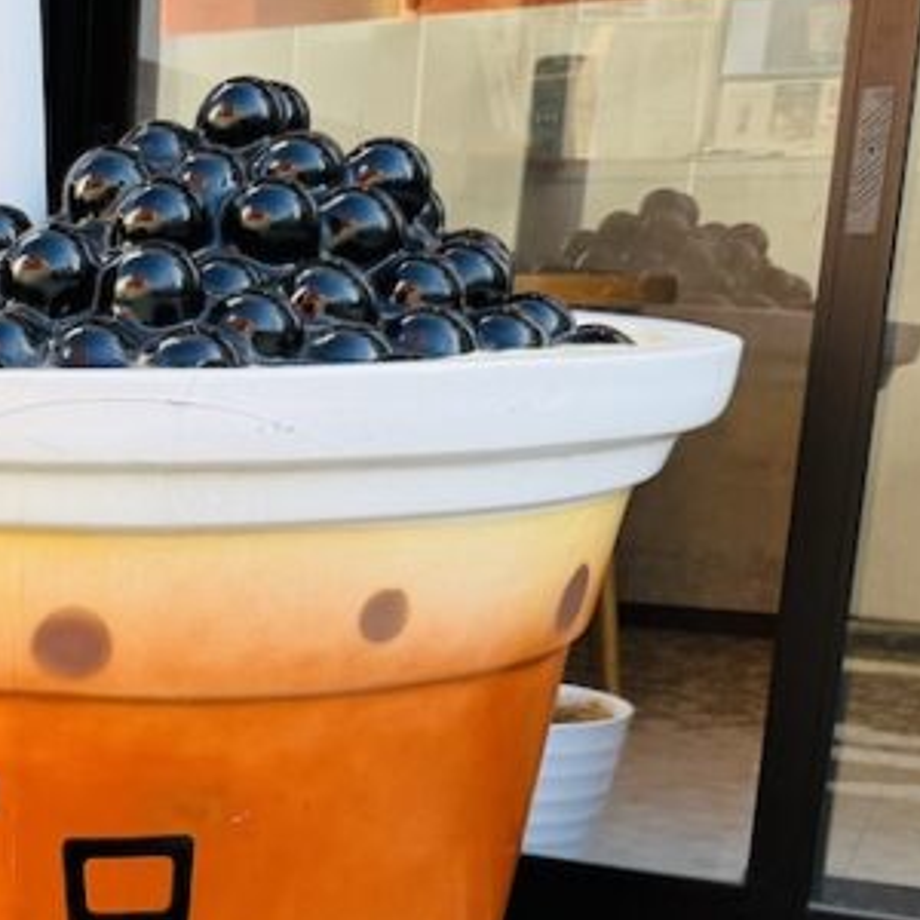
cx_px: -233
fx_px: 1954
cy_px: 788
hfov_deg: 23.7
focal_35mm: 65
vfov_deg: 25.8
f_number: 1.78
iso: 80
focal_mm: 6.76
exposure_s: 1/459
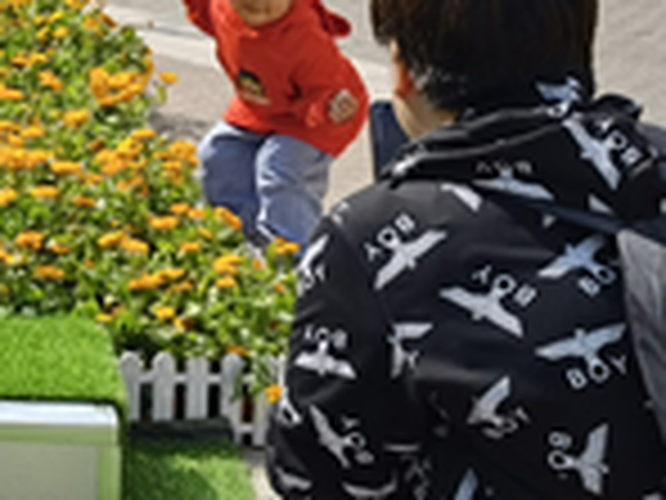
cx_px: -446
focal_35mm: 130
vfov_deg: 11.3
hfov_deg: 13.9
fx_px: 2501
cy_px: -9
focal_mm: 6.67
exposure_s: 1/2653
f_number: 1.9
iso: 50
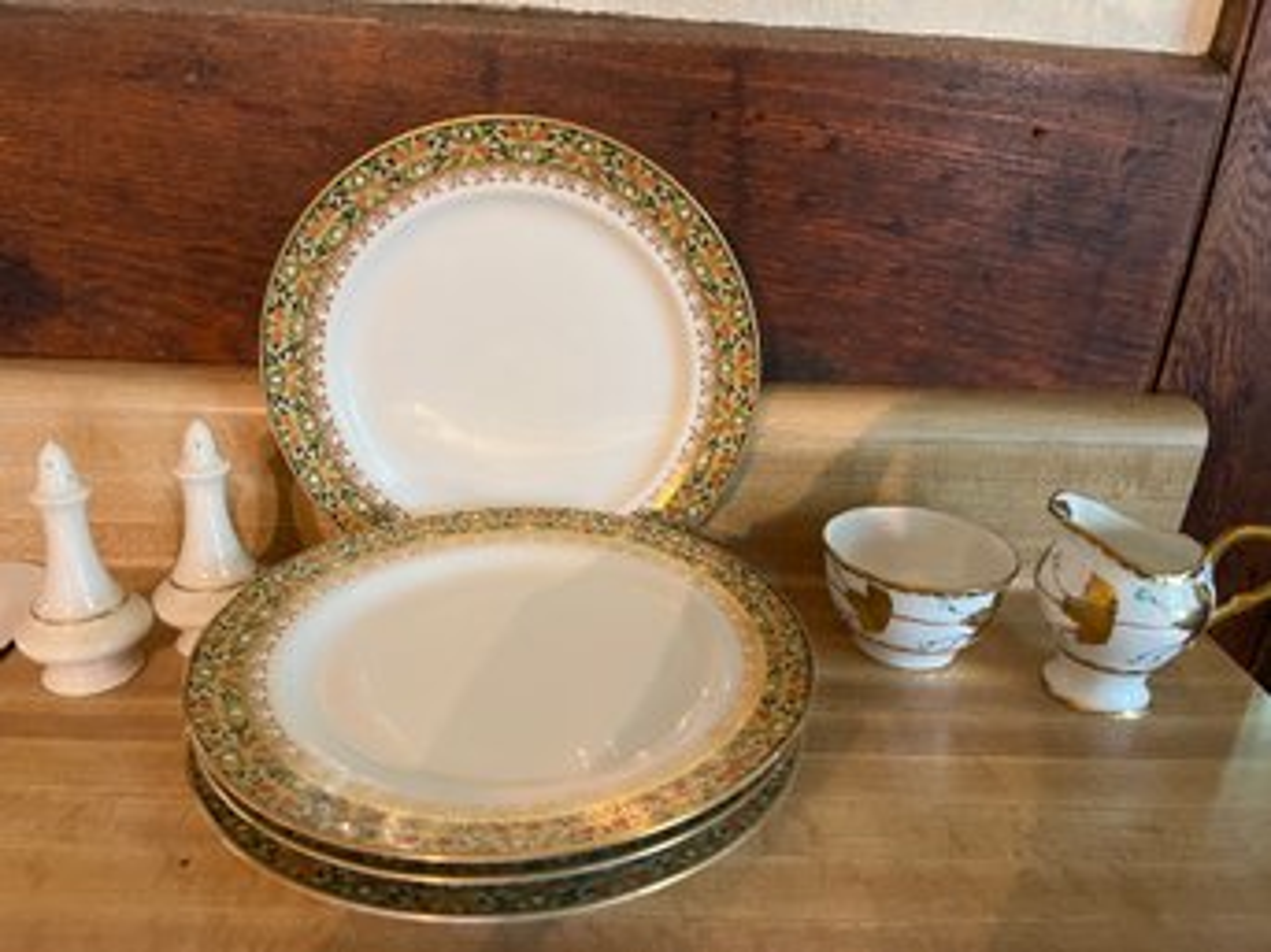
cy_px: 476
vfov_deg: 53.0
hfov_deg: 67.3
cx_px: 636
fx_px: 954
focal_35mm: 26
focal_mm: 5.1
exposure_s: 1/60
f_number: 1.6
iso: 500
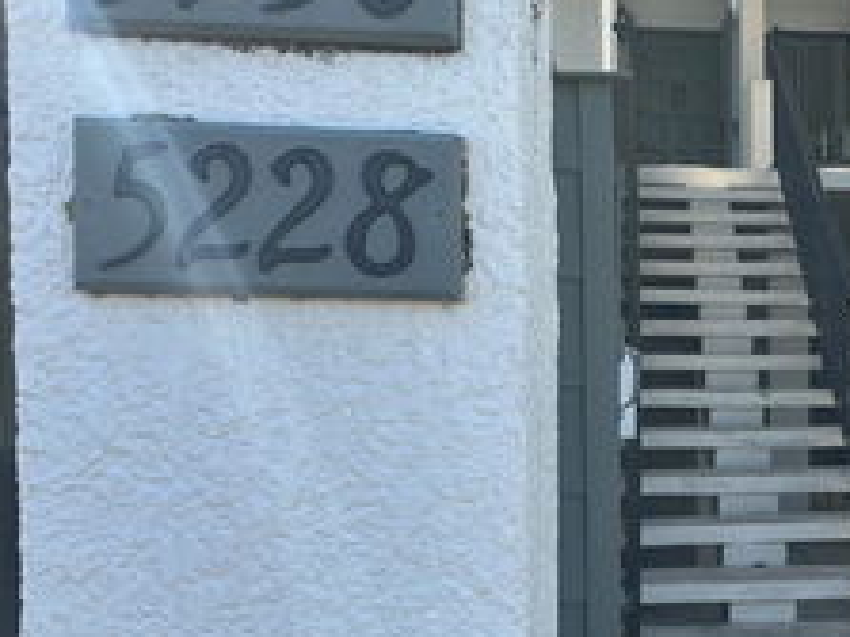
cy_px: 416
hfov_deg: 37.9
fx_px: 1129
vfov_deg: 31.3
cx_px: 799
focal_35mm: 46
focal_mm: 6.86
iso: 80
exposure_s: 1/962
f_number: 1.78
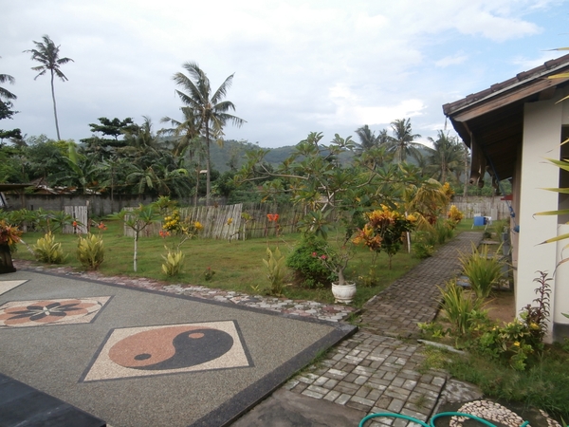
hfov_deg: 71.6
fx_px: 394
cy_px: 214
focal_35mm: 24
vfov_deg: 56.8
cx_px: 284
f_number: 3
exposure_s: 1/500
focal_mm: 4.2
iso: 100
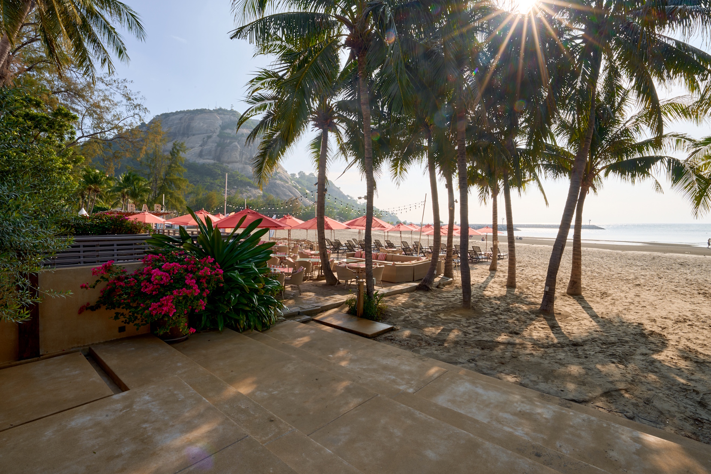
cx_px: 356
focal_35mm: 17
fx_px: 336
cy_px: 237
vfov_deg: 70.4
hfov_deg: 93.3
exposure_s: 1/20
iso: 100
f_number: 22
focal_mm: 17
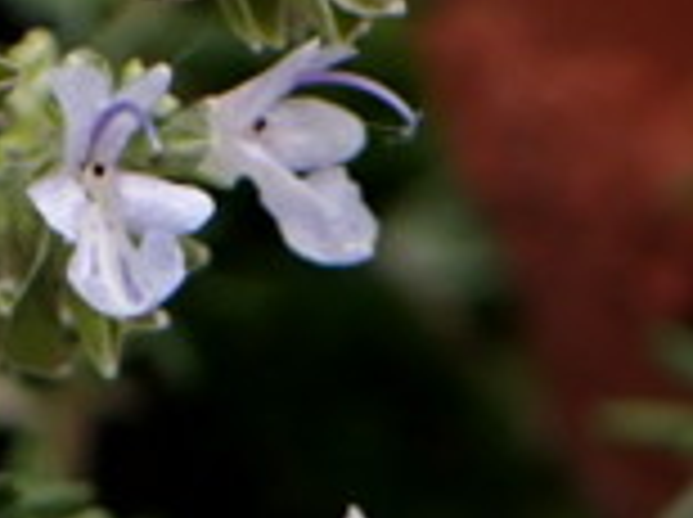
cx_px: 914
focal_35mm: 156
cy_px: 1225
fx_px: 3118
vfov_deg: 8.7
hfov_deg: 12.3
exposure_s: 1/200
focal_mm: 5.4
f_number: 2.3
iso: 100
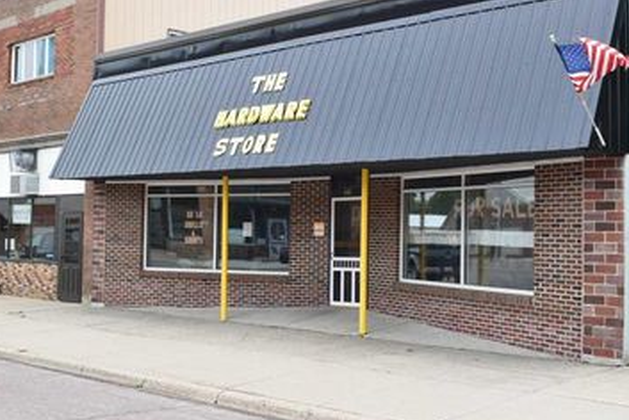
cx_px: 437
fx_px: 892
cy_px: 182
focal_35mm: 51
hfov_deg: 38.3
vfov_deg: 26.5
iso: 1600
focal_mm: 24
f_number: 11
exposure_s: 1/500
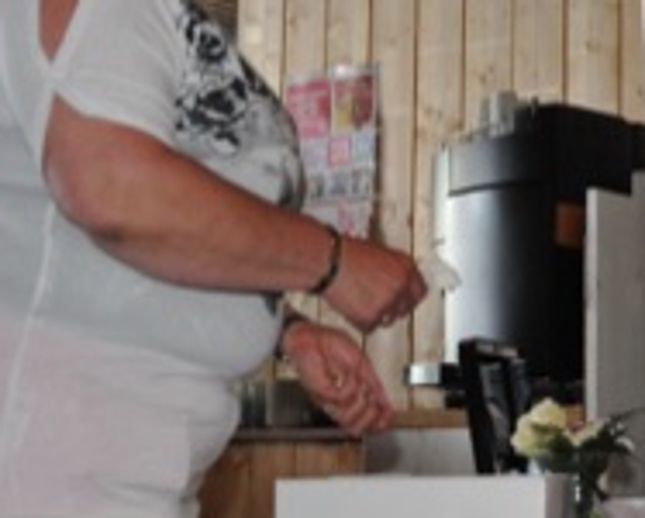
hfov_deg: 21.0
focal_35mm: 87
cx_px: 686
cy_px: 181
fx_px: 1663
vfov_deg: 17.7
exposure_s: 1/60
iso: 2800
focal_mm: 29
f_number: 6.3
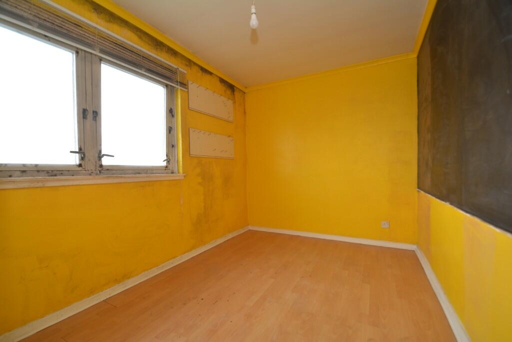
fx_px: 213
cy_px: 171
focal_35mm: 15
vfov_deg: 77.4
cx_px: 256
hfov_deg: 100.4
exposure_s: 1/13
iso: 100
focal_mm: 10
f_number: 5.6
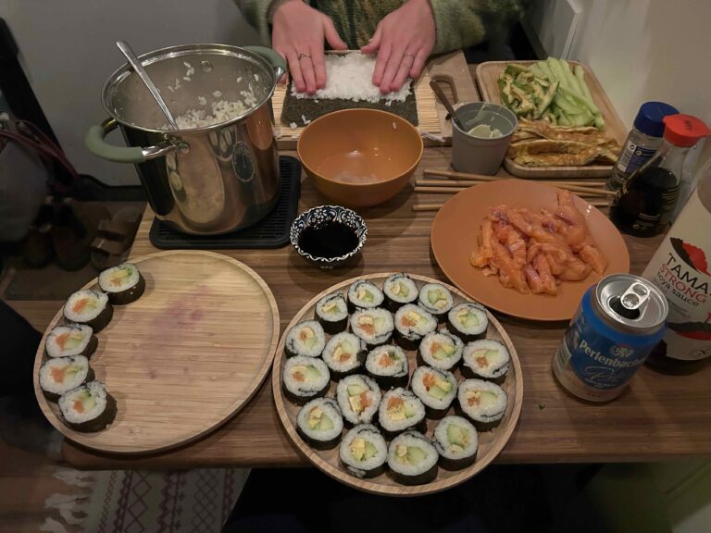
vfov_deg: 53.1
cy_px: 266
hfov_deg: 67.3
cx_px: 356
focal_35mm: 26
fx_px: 534
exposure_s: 1/29
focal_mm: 5.7
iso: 640
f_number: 1.5
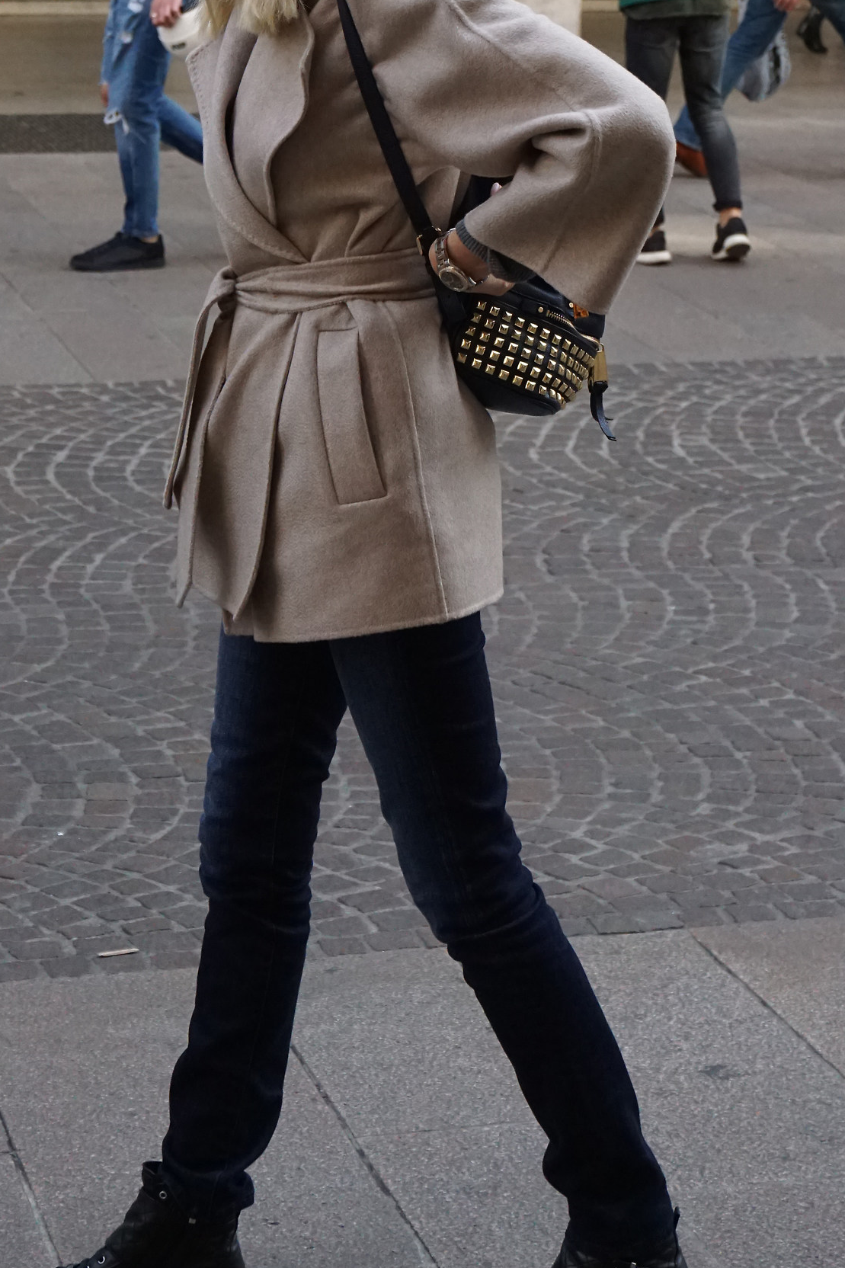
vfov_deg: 26.7
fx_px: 2666
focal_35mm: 76
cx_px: 302
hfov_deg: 18.0
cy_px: 490
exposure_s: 1/1250
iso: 1600
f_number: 5.6
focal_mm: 35
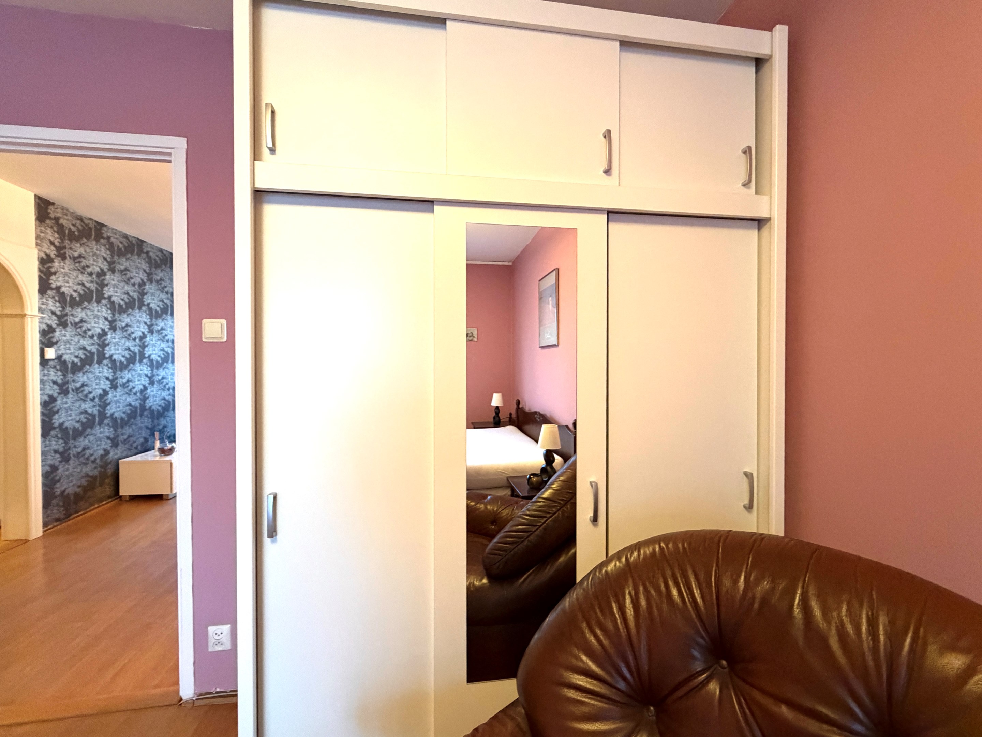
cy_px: 368
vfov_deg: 85.7
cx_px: 491
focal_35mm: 14
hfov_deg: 102.1
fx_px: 397
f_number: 2.2
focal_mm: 2.22
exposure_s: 1/50
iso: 640
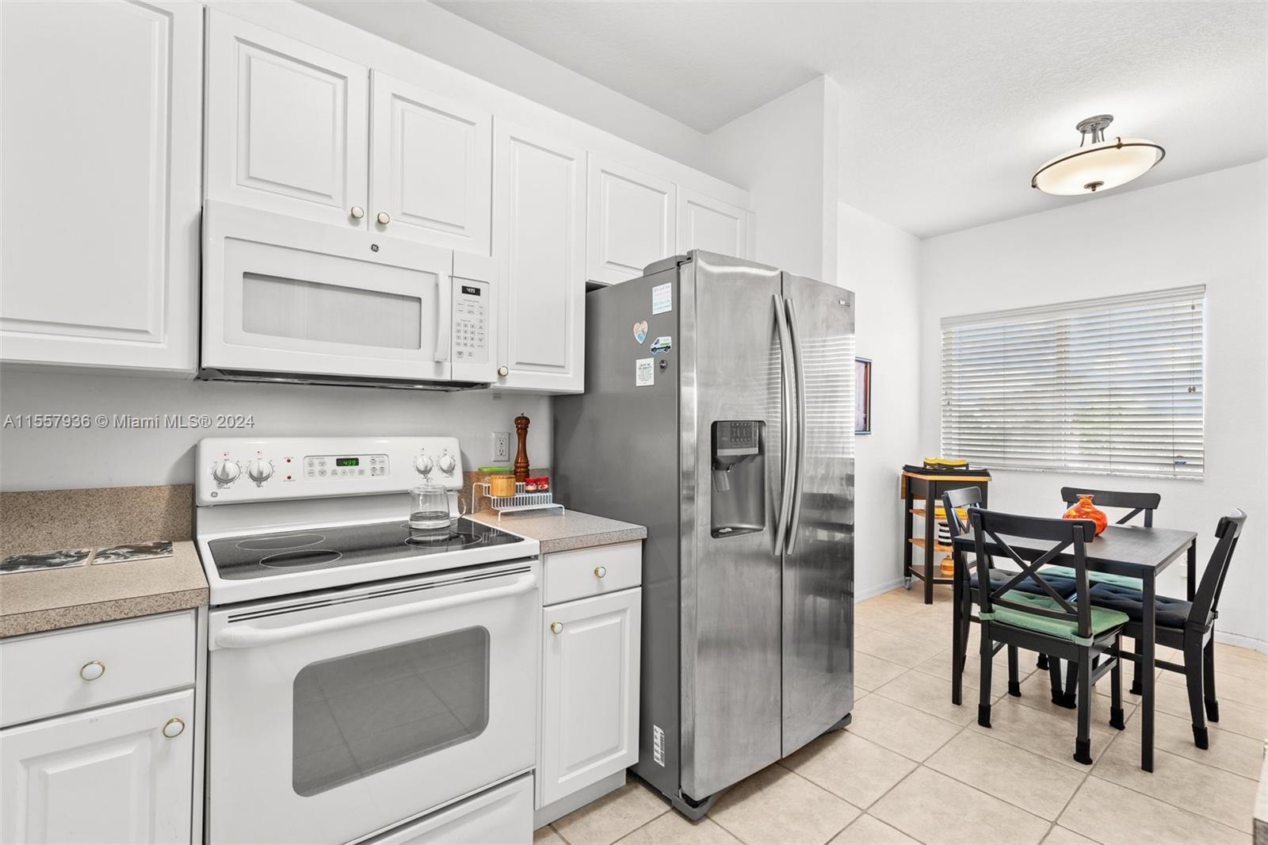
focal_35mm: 16
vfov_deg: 73.7
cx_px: 634
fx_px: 563
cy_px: 422
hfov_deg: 96.7
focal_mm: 16
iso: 320
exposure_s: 1/4
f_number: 8
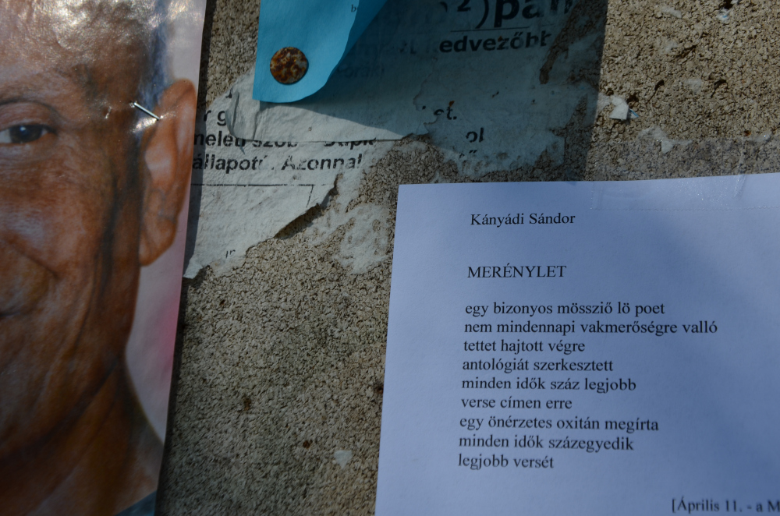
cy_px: 258
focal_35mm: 72
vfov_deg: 18.8
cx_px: 390
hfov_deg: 28.1
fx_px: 1557
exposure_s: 1/320
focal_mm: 48
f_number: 8
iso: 100
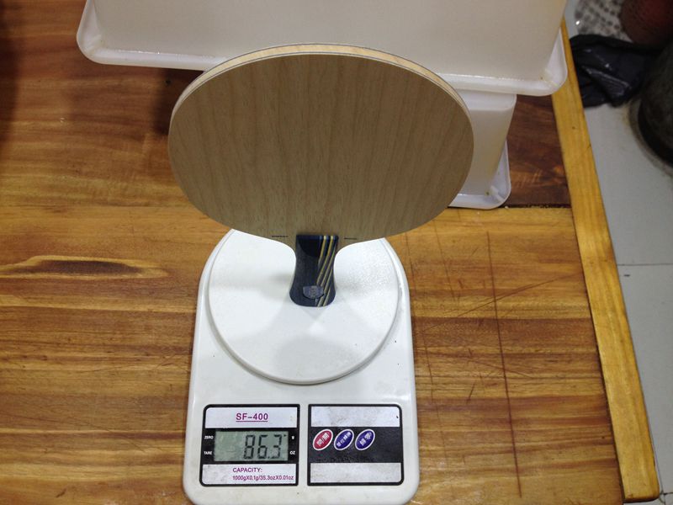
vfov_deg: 40.7
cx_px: 336
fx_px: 680
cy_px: 252
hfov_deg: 52.6
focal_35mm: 35
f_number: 2.4
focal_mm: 4.28
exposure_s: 1/20
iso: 80
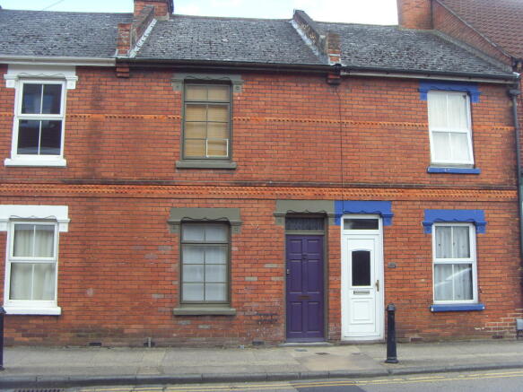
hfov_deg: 47.9
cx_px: 262
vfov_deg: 36.8
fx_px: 589
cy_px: 196
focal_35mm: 39
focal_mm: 6.6
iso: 80
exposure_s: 1/180
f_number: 3.5
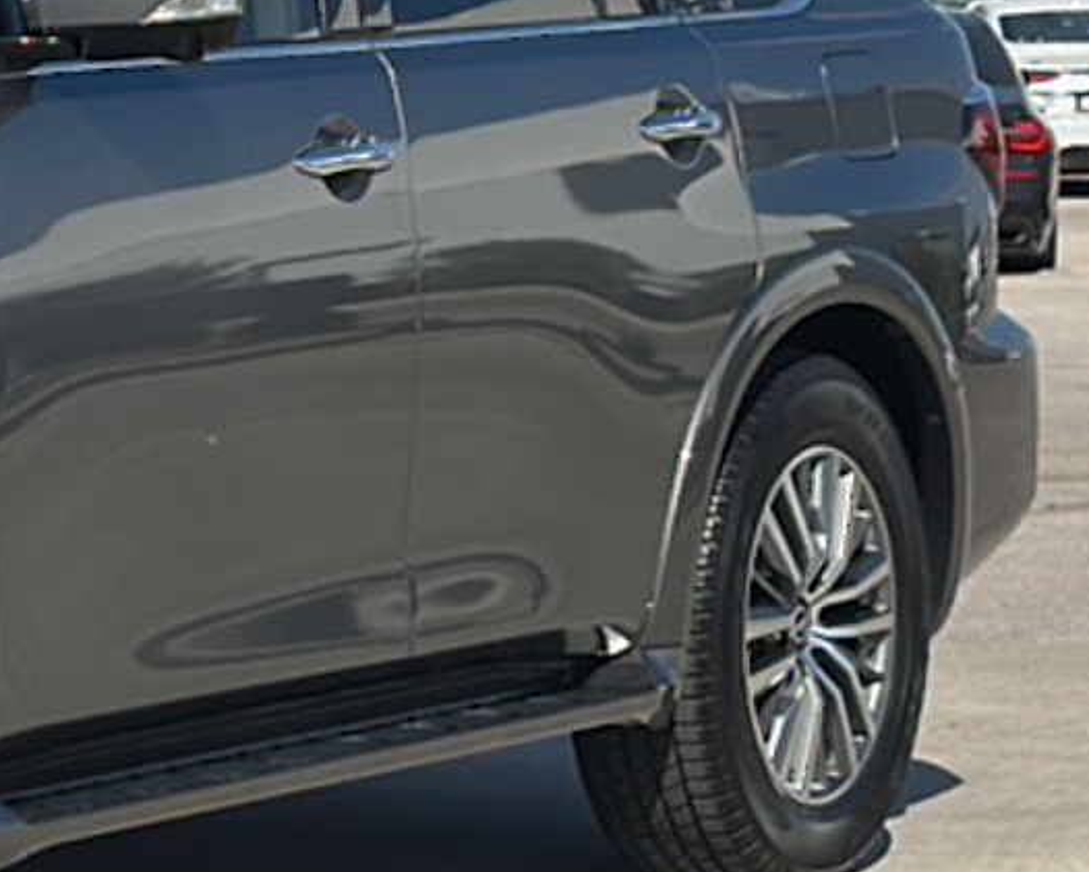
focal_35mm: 181
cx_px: -404
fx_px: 5835
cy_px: 309
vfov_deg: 8.5
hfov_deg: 10.4
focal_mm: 6.86
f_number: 1.78
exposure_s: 1/6711
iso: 100
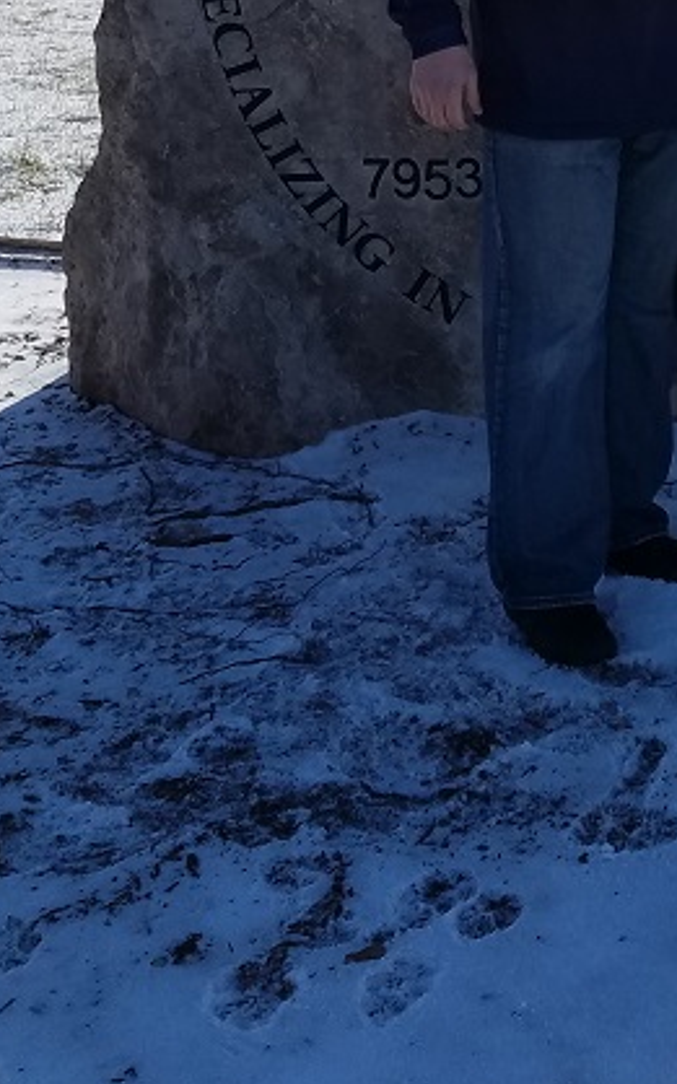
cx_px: 770
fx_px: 1950
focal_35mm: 66
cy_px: 137
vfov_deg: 29.9
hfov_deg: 18.8
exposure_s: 1/6064
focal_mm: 4.2
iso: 50
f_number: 1.7
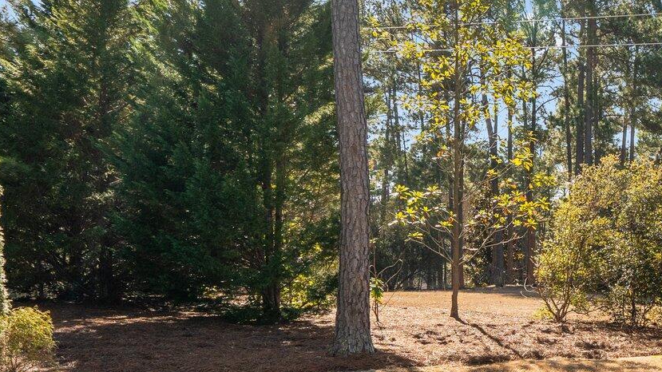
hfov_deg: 41.1
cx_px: 648
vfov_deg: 26.9
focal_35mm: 44
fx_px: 772
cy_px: 251
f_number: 8
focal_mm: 17
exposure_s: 1/500
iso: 400
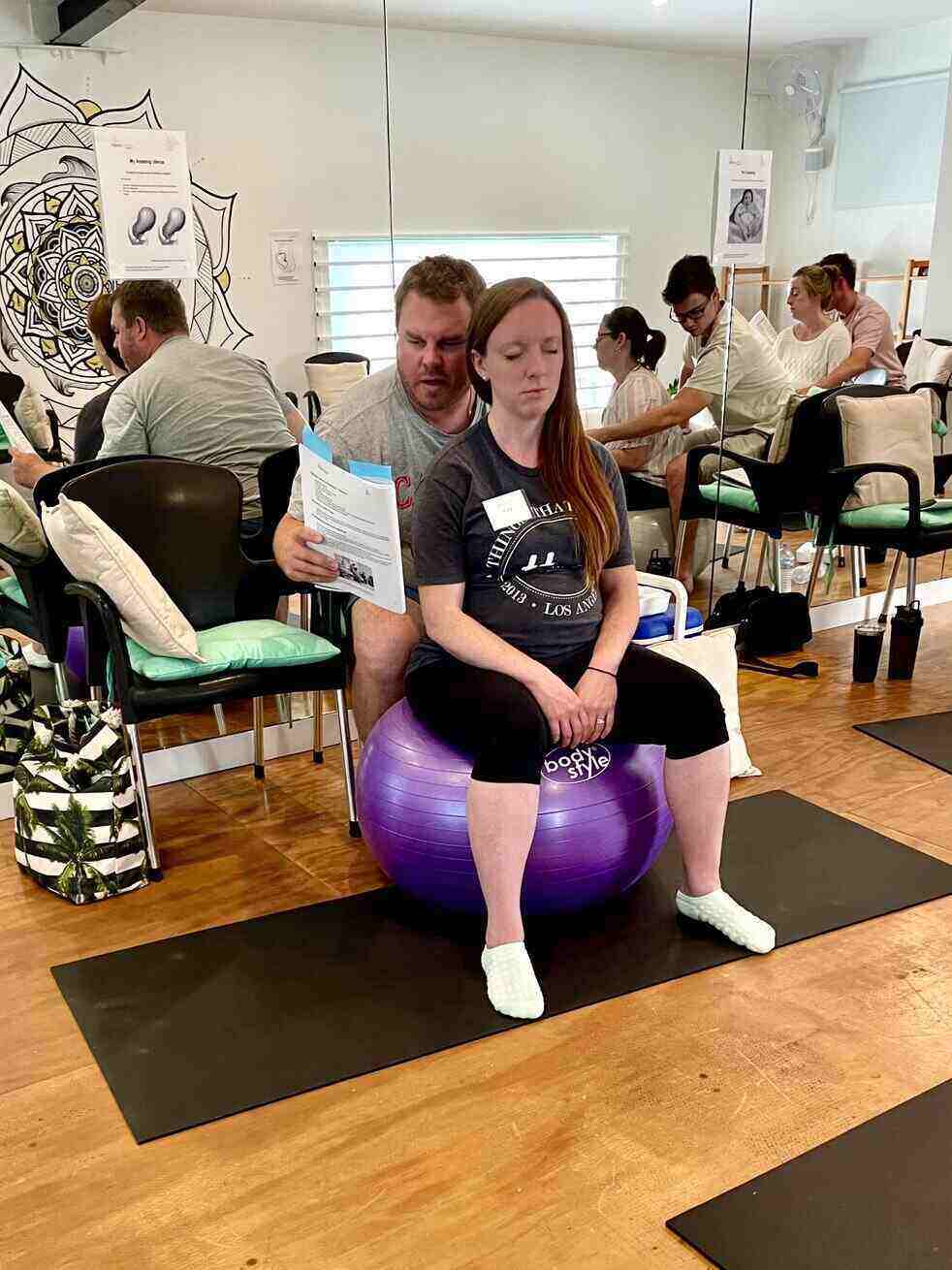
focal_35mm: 26
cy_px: 635
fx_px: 954
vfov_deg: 67.3
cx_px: 476
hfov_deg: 53.0
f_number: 1.6
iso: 80
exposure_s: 1/50
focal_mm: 4.2
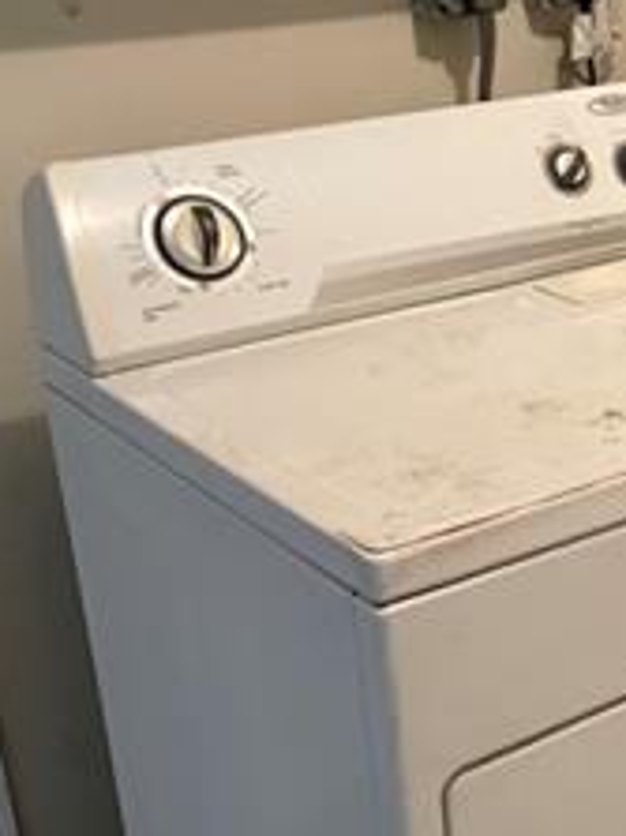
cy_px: 491
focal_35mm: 70
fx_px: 1689
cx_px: 776
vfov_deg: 27.7
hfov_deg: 19.6
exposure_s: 1/60
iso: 500
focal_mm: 4.2
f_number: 1.6
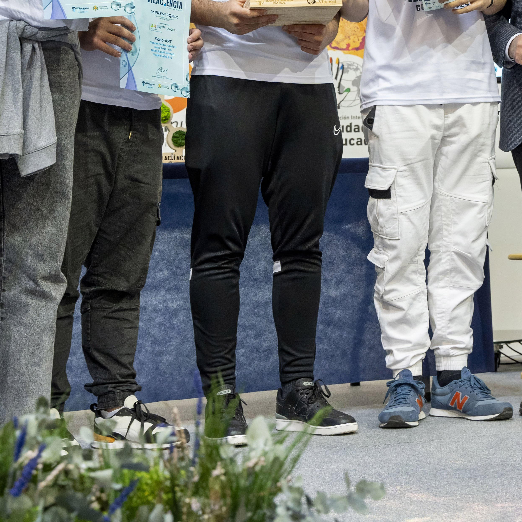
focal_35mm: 96
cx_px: 386
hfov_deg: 18.0
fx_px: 1638
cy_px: 61
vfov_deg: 17.9
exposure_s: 1/160
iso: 2000
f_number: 4
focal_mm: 40
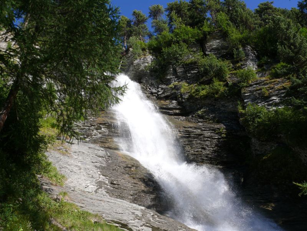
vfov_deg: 40.7
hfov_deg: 52.6
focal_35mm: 35
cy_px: 116
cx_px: 154
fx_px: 310
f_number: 5.6
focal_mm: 7.4
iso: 100
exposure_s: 1/320
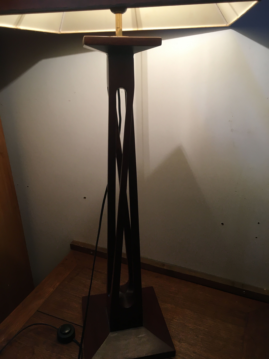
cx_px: 134
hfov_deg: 48.2
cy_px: 180
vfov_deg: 61.7
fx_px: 300
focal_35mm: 29
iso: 50
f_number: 2.2
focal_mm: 4.15
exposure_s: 1/33
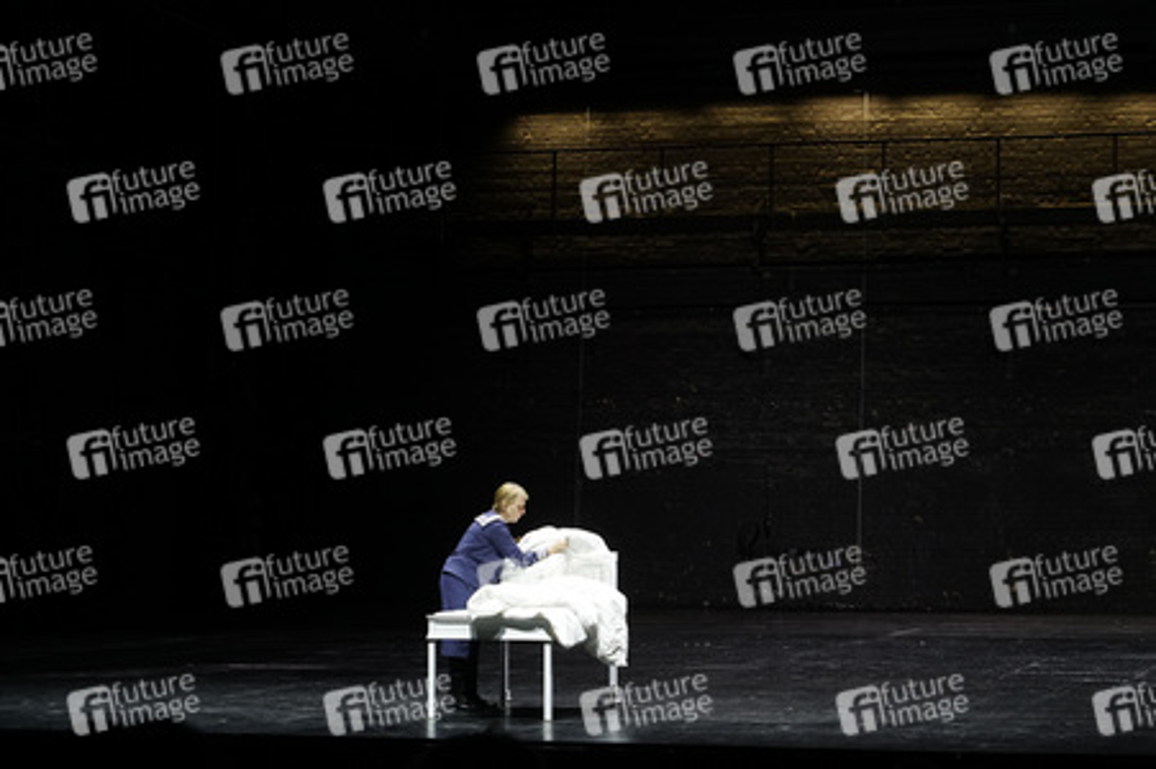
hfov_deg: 23.9
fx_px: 2727
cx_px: 578
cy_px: 384
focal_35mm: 85
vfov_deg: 16.0
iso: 1600
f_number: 6.3
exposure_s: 1/160
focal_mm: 85
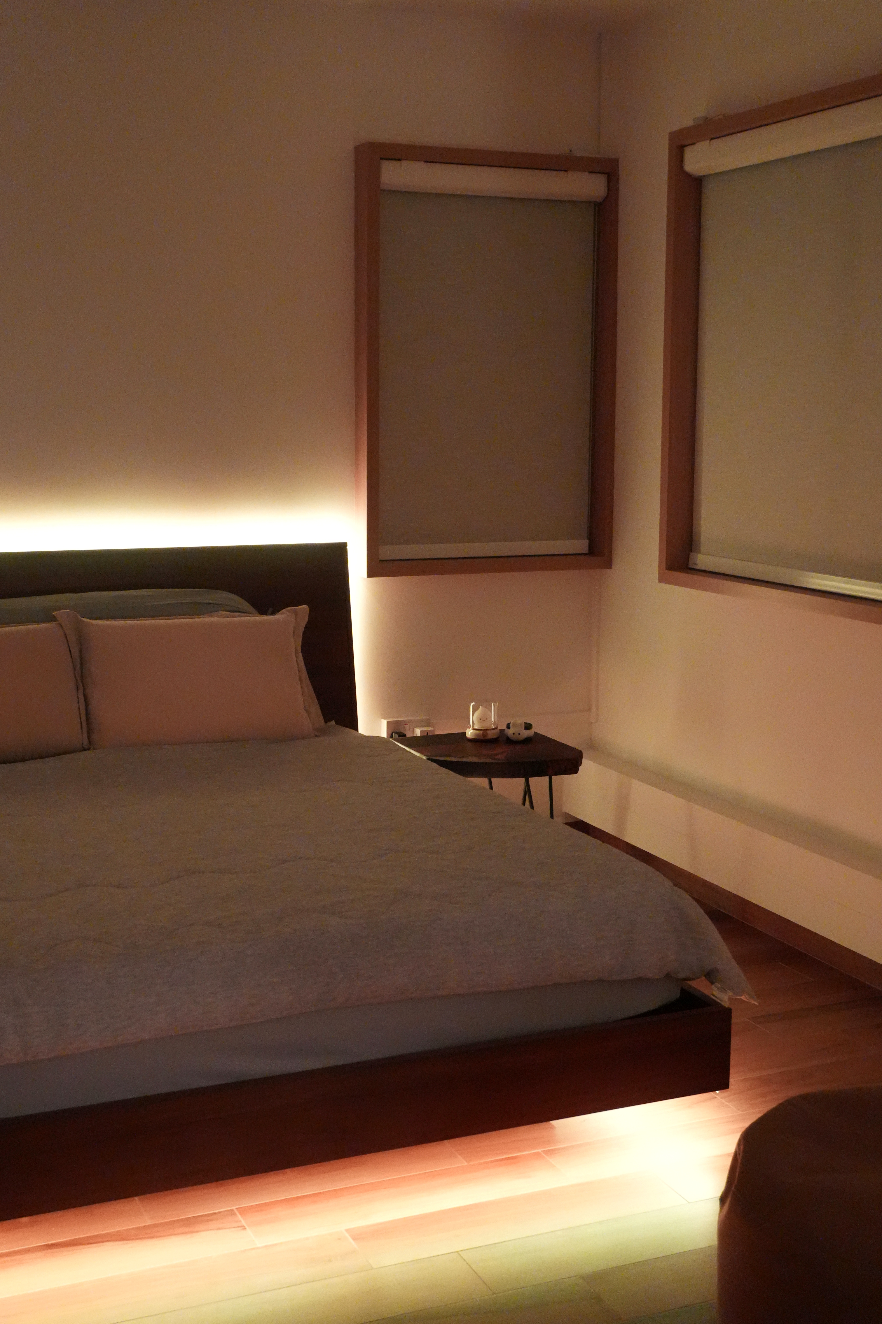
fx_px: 1654
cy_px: 662
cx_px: 441
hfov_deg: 29.9
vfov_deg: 43.6
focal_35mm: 45
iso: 6400
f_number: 5
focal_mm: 30
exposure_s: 1/30
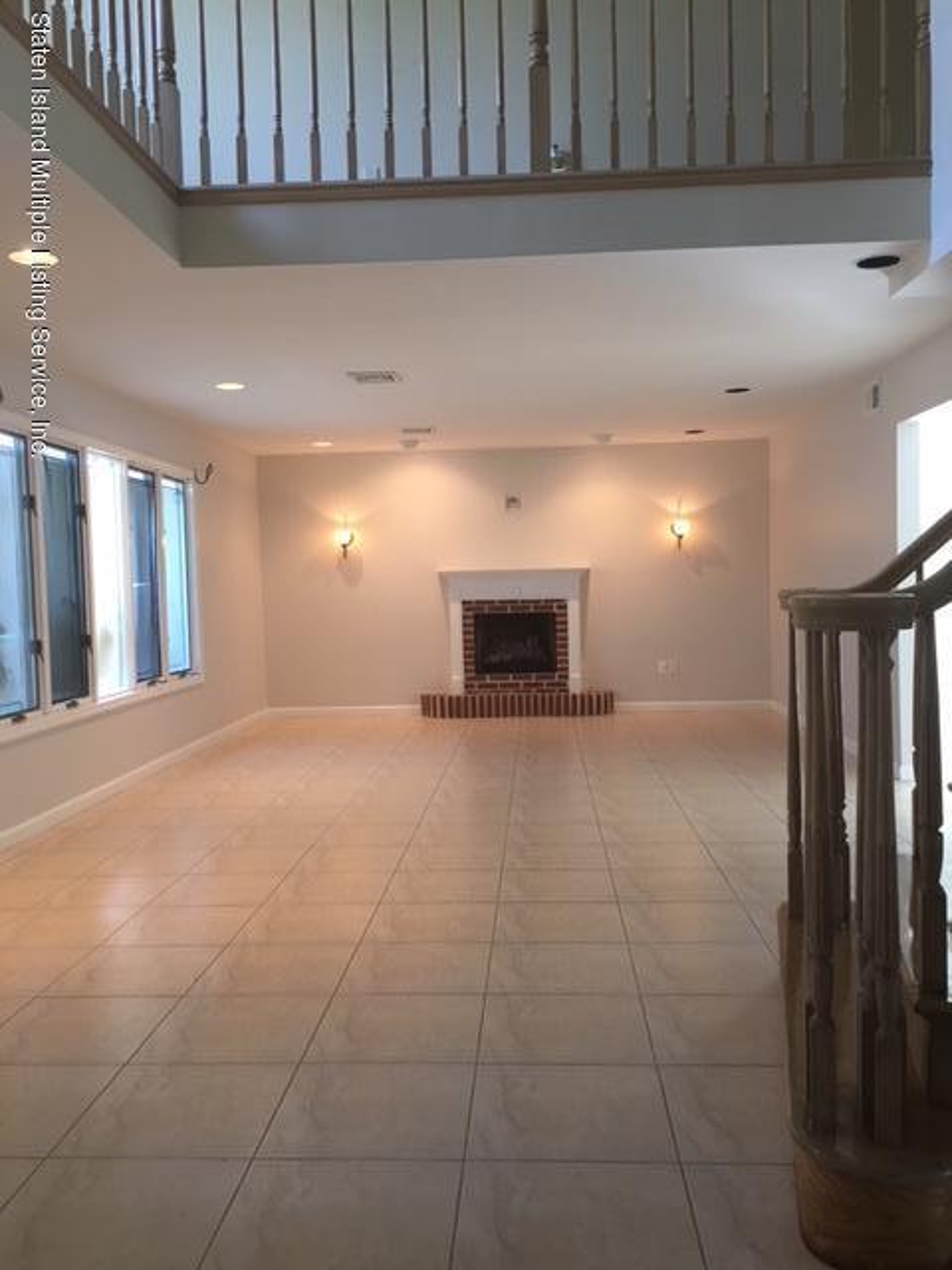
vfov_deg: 61.7
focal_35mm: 29
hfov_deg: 48.2
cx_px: 476
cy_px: 635
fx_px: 1063
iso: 40
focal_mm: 4.15
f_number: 2.2
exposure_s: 1/15
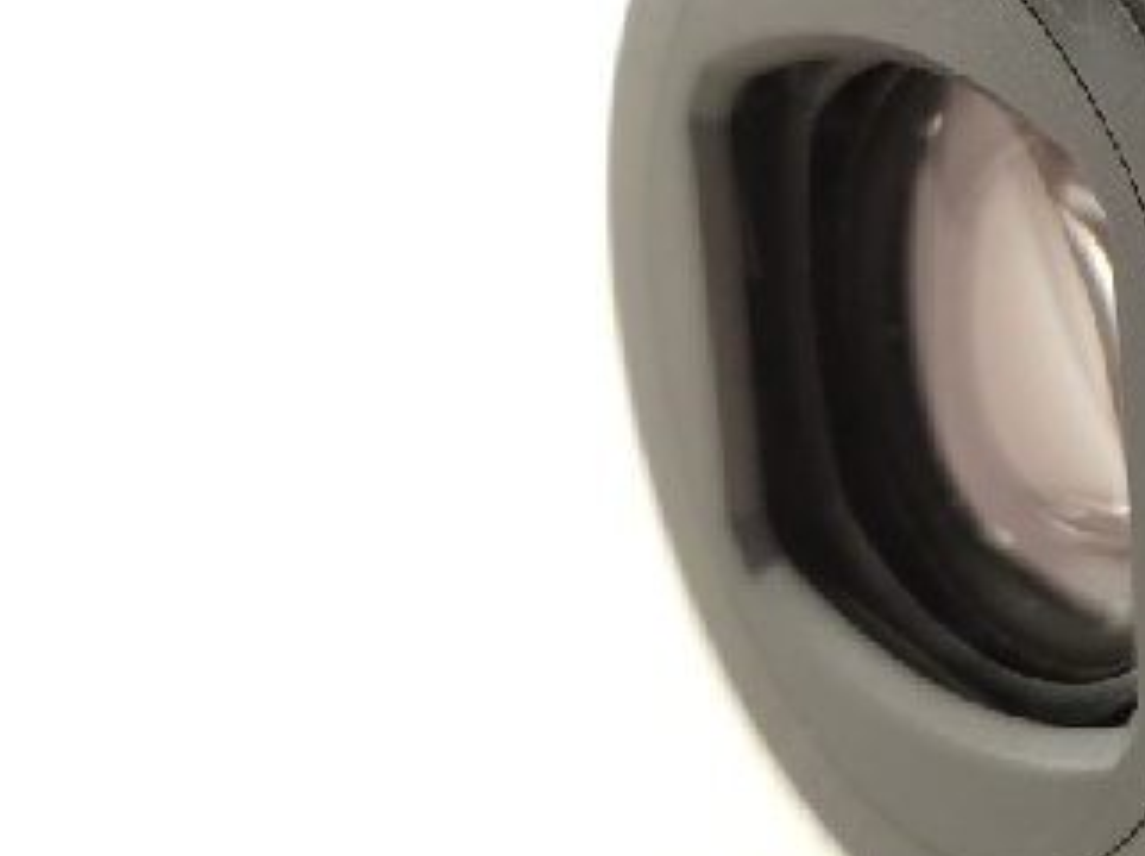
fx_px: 2412
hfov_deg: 23.0
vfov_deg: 19.9
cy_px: 169
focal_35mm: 73
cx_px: 1573
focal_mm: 4.74
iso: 270
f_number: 1.79
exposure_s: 1/90
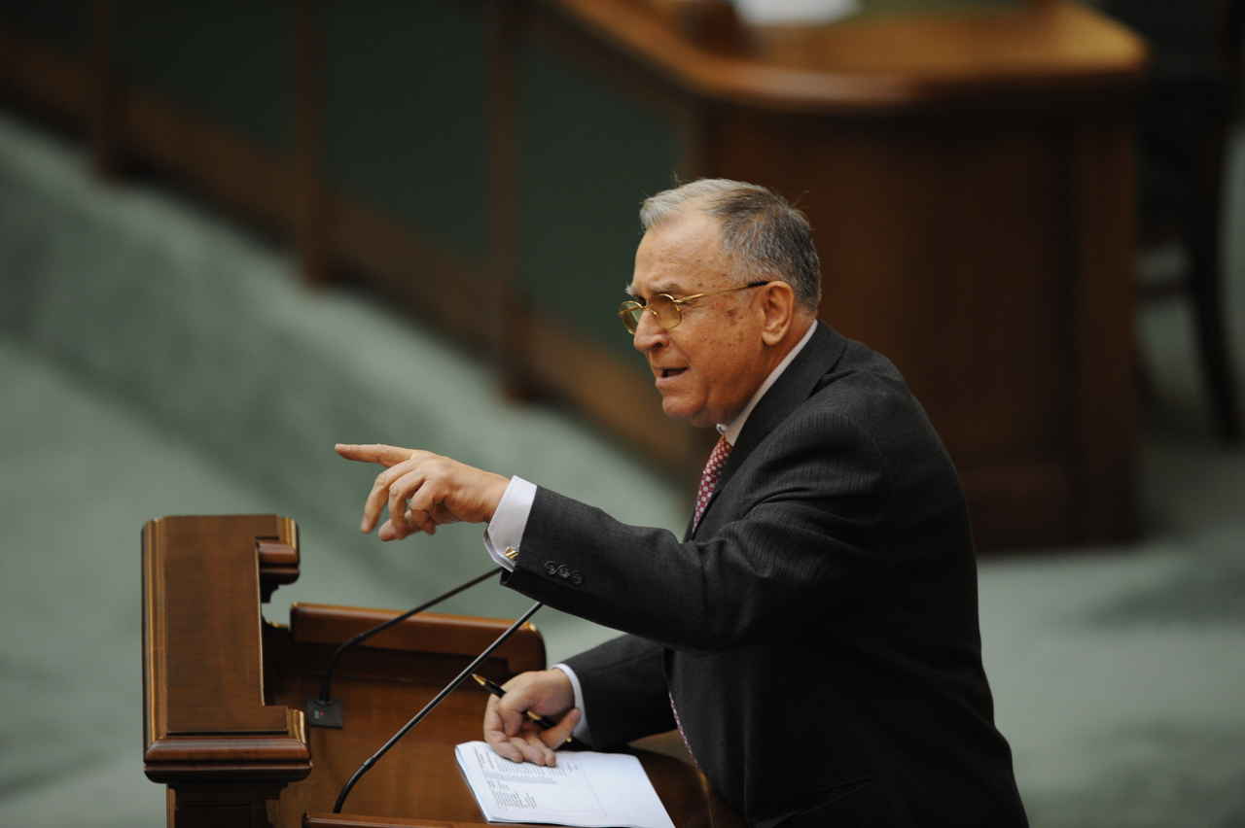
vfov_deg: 3.4
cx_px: 622
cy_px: 414
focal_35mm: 400
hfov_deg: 5.2
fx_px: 13826
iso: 1600
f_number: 2.8
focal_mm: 400
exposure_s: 1/200
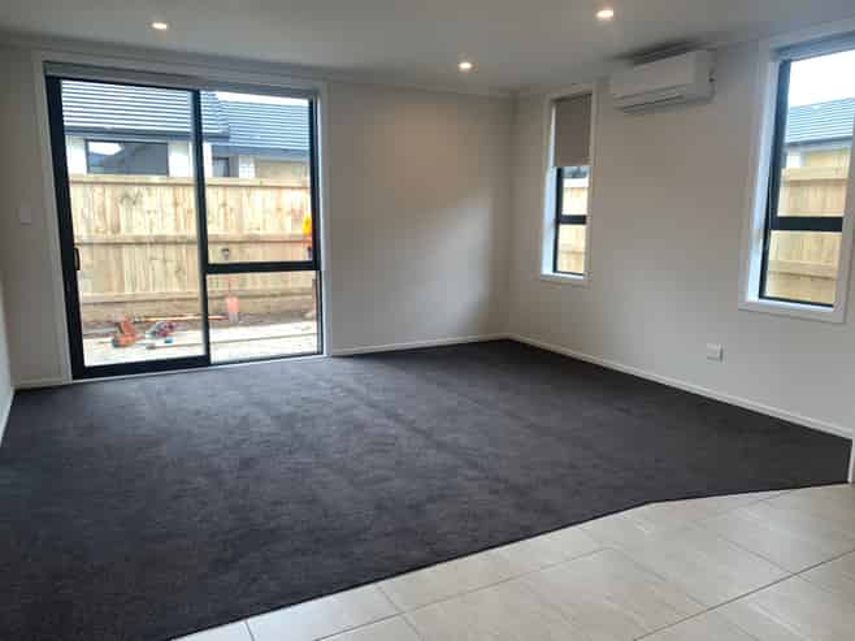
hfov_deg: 67.3
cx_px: 428
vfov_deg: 53.0
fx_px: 642
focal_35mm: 26
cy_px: 320
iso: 25
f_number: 1.8
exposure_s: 1/100
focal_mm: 4.25
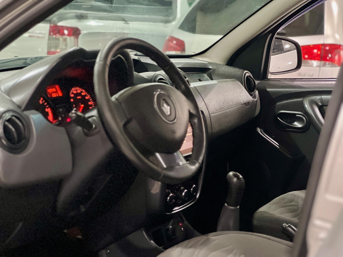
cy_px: 128
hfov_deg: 25.3
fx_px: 763
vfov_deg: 19.1
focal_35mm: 77
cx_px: 172
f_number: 2.8
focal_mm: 9
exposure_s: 1/17
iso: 400
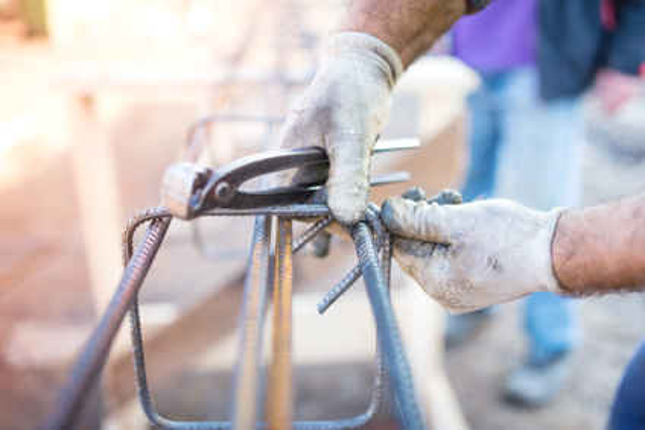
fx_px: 627
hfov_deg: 54.4
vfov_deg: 37.9
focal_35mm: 35
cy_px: 215
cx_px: 322
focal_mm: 35
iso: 80
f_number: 1.4
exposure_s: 1/1250
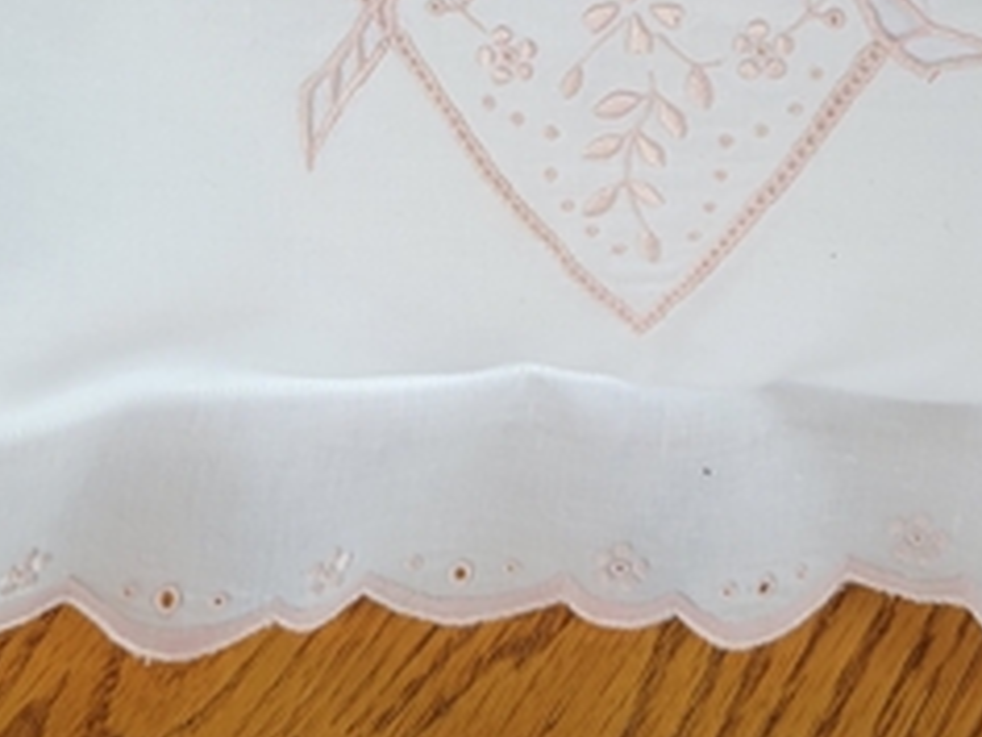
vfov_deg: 21.1
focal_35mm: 66
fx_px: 1872
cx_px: 707
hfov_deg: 29.0
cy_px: -92
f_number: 1.8
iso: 64
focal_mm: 5.4
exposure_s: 1/119
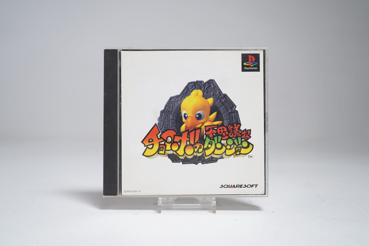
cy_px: 123
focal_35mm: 46
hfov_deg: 42.7
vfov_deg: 29.2
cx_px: 184
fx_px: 471
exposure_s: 1/6
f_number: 5.6
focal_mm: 46
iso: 100
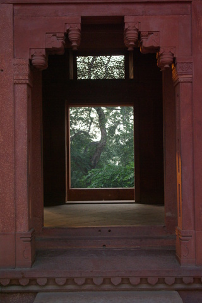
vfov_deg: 35.1
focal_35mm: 57
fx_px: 480
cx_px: 101
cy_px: 152
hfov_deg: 23.8
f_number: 4.5
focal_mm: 38
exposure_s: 1/60
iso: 800
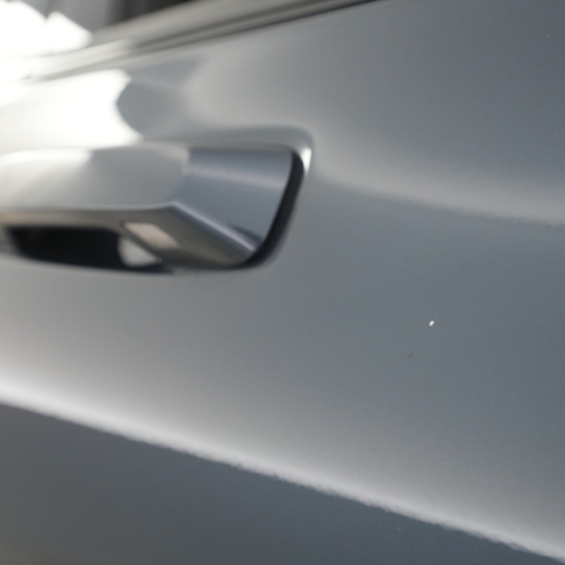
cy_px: 282
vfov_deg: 46.0
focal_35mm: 36
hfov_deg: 45.8
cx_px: 342
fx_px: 665
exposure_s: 1/100
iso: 4000
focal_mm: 28
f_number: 4.5
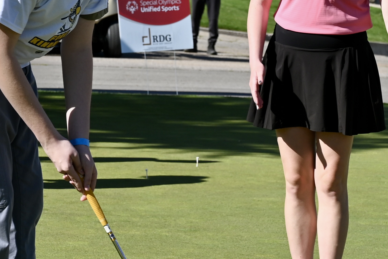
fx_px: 2749
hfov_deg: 8.1
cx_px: 240
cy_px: 129
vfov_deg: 5.4
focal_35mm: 255
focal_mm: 70
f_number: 7.1
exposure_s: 1/400
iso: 100
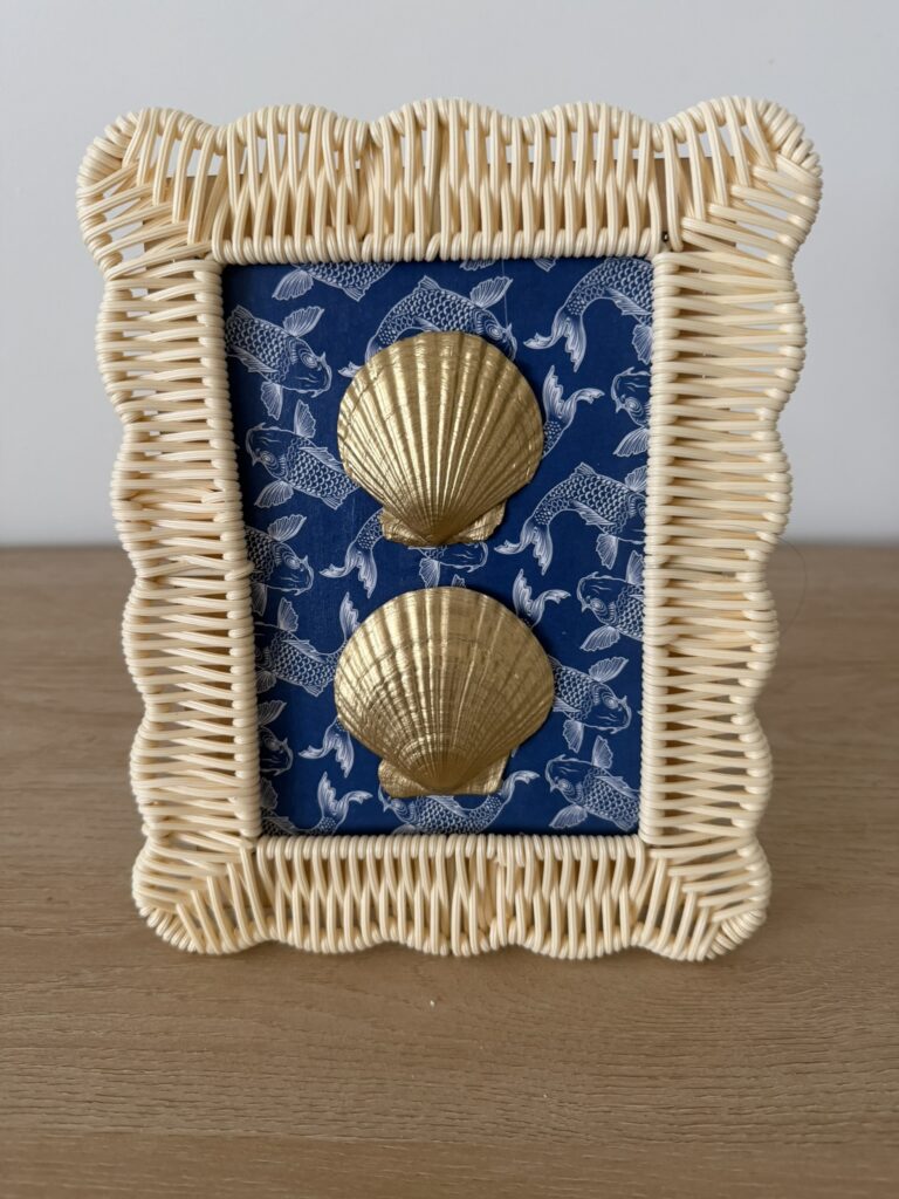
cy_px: 600
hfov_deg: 56.8
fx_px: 831
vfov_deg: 71.6
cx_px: 450
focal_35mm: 24
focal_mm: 6.76
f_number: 1.78
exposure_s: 1/60
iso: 250
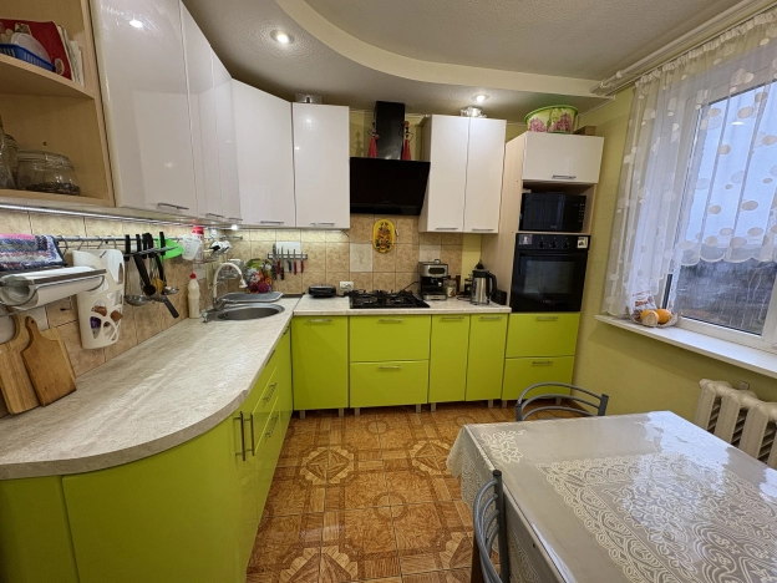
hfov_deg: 102.1
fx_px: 314
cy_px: 292
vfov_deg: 85.7
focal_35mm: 14
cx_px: 388
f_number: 2.2
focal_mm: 2.22
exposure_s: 1/50
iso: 160
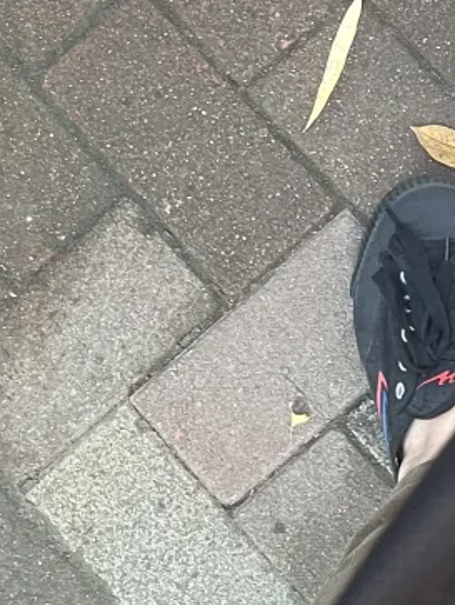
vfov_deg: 18.6
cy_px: 5
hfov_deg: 14.2
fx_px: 1802
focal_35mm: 103
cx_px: 445
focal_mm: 5.7
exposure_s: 1/82
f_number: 1.5
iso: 125
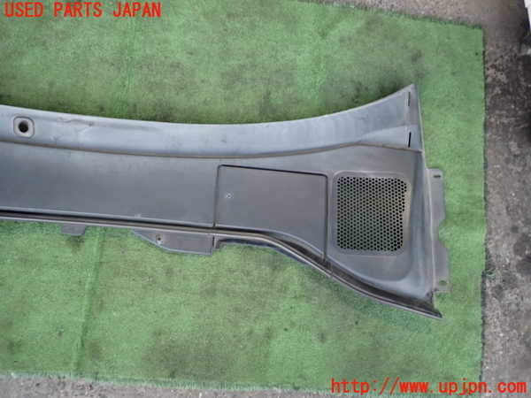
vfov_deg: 54.9
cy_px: 199
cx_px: 266
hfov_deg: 69.4
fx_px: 383
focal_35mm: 25
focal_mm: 4.5
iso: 200
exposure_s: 1/40
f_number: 2
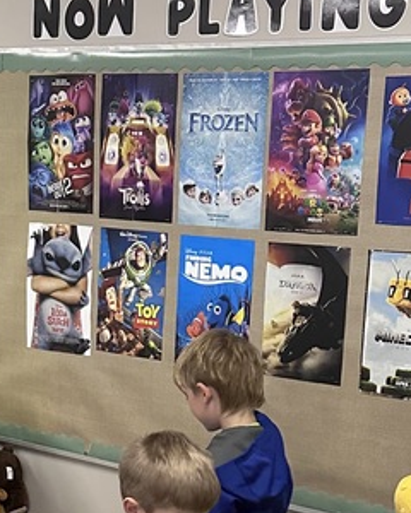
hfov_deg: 19.1
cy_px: 438
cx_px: 111
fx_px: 1216
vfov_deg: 23.4
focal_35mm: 80
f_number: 1.78
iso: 500
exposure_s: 1/60
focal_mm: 6.86
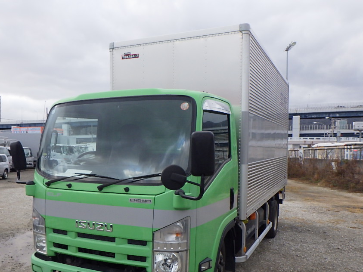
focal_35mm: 34
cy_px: 164
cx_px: 155
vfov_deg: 41.6
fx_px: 356
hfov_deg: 53.8
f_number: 4.2
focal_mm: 5
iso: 250
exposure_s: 1/200
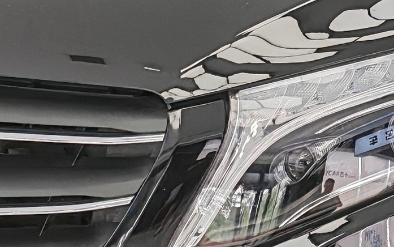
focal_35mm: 299
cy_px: 86
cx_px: 516
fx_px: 3211
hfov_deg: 7.0
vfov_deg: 4.4
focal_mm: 6.12
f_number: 1.9
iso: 160
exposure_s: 1/100
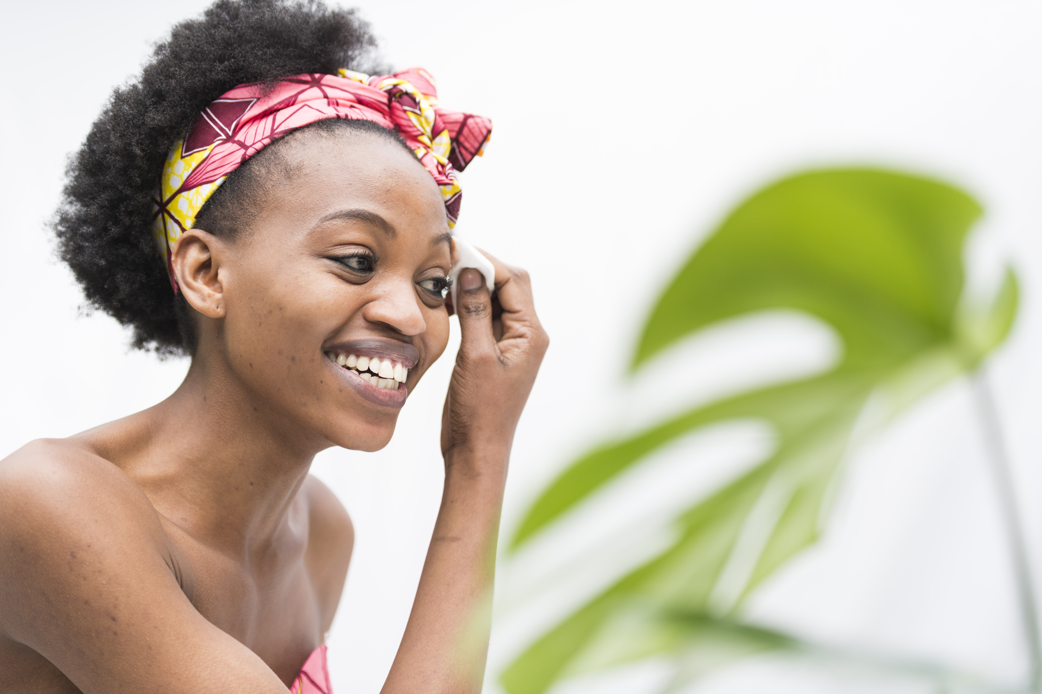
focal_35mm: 71
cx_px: 525
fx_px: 2055
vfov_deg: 19.2
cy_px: 352
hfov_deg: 28.5
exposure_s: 1/1250
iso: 500
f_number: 2.8
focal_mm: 70
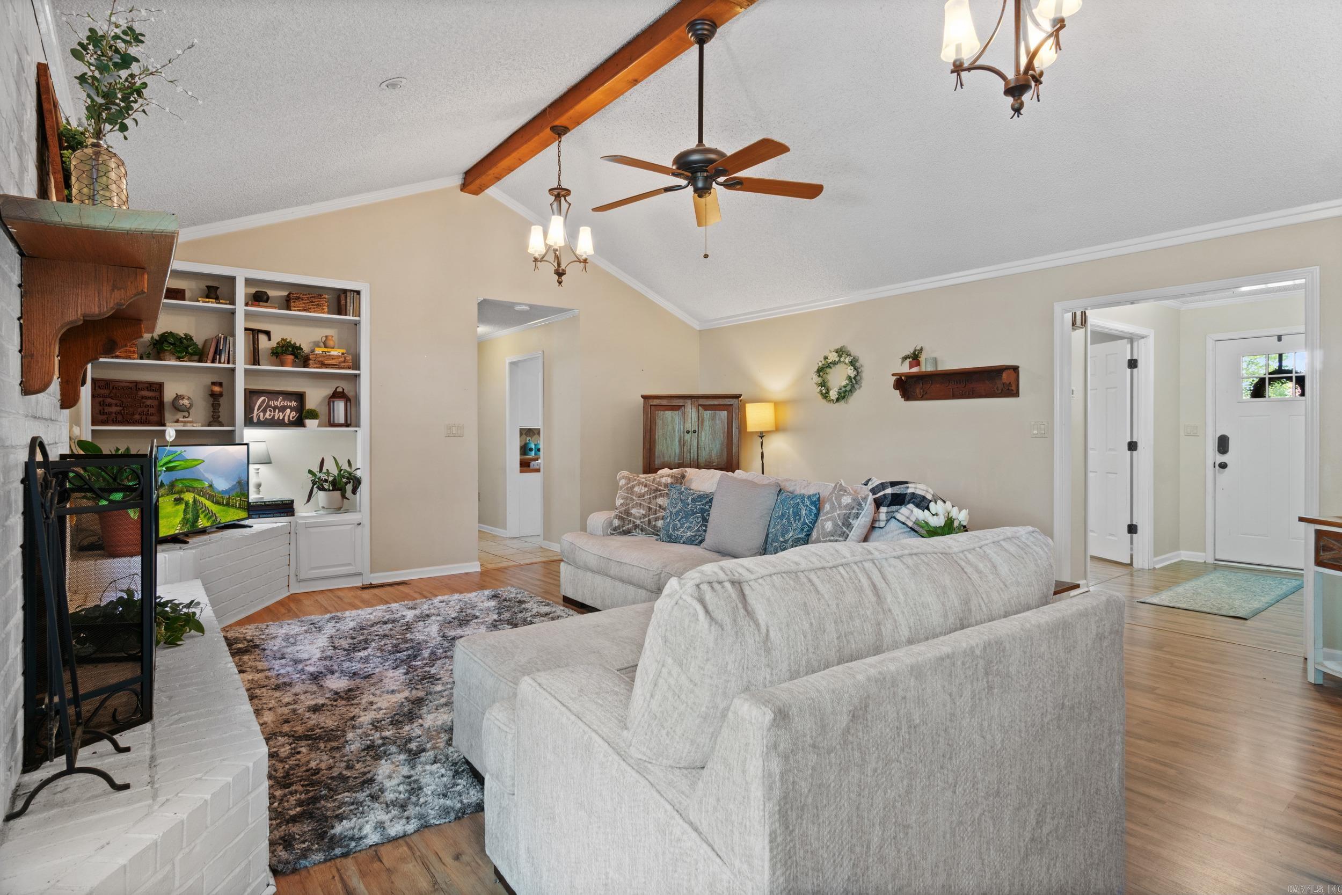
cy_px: 448
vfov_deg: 67.4
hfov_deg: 90.0
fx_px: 671
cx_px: 671
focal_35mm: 18
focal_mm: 12
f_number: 9
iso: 250
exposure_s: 1/3
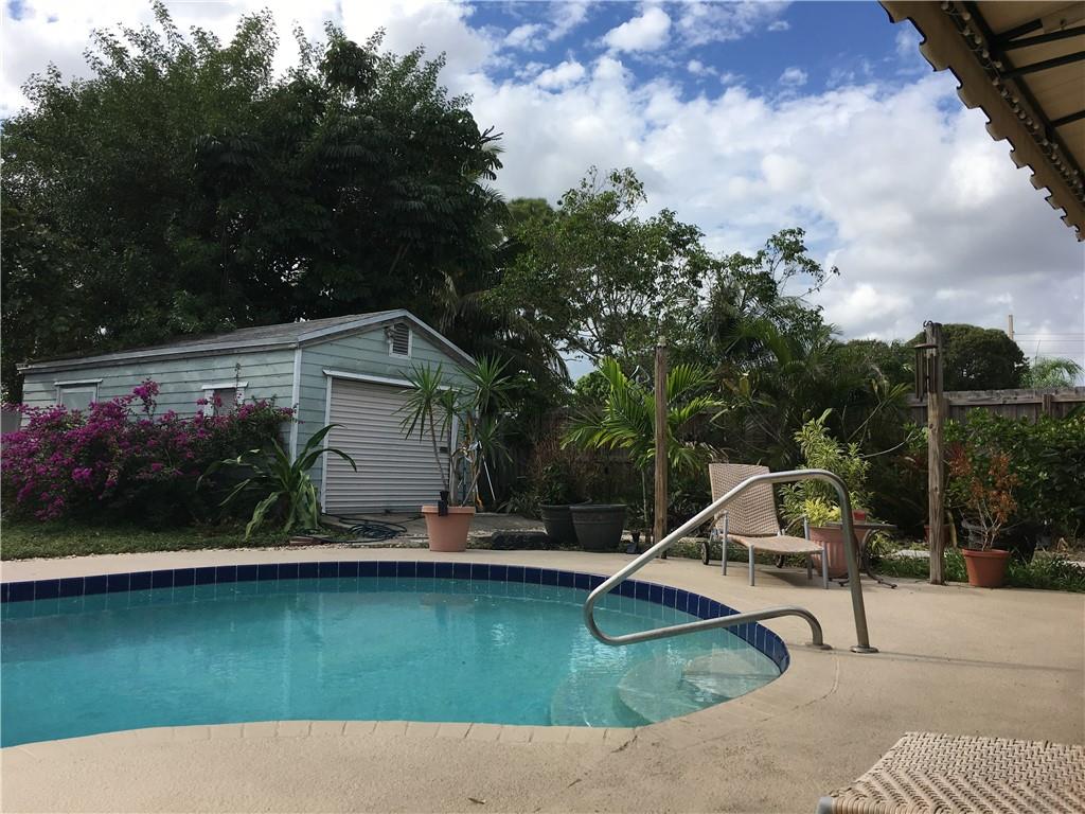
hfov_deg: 61.7
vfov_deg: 48.2
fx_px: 909
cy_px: 407
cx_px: 542
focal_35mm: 29
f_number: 2.2
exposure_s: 1/1789
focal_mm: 4.15
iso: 25
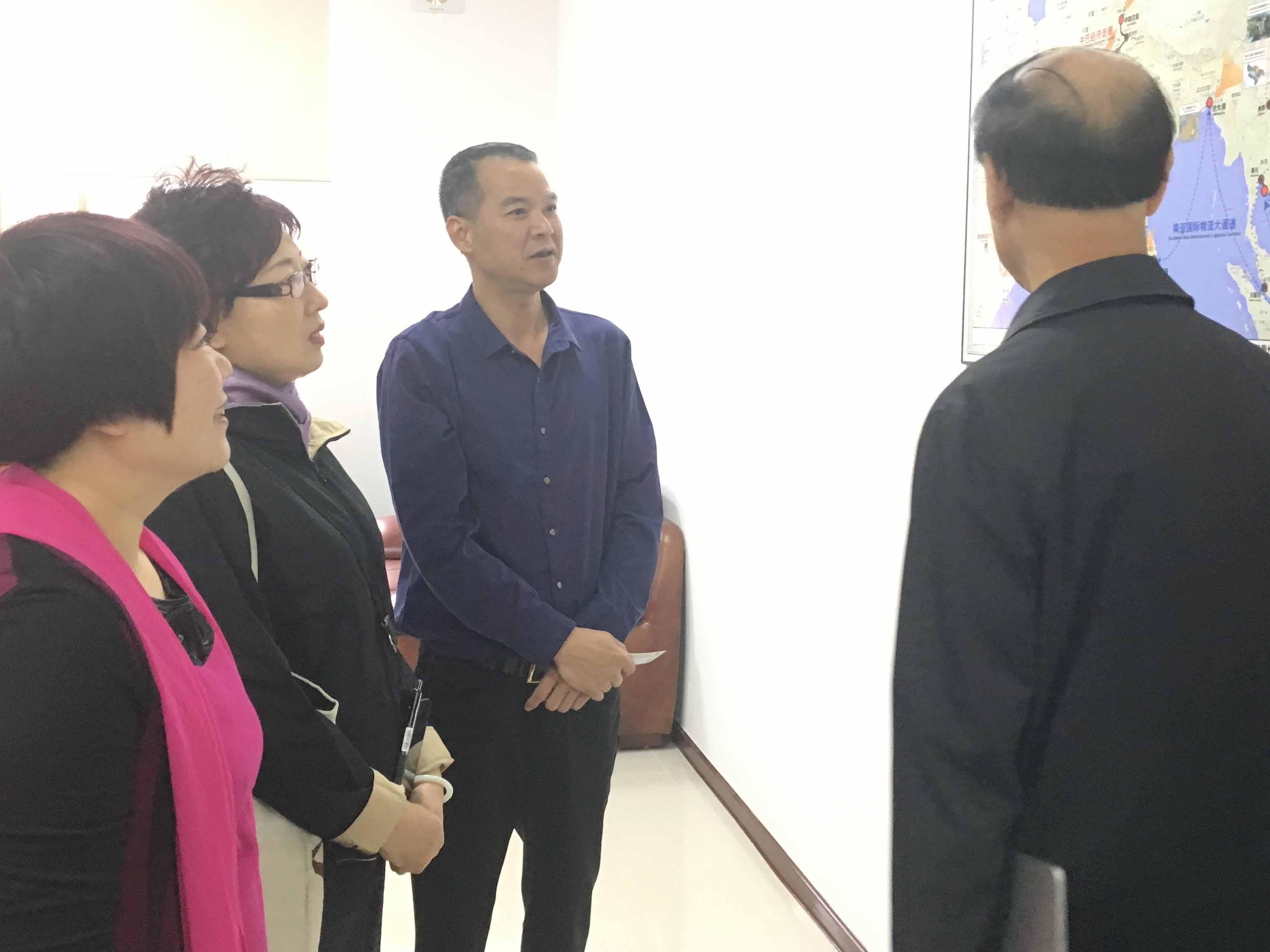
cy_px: 395
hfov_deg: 49.0
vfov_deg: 37.6
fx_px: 1394
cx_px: 622
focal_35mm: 38
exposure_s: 1/33
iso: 200
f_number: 2.2
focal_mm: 4.15
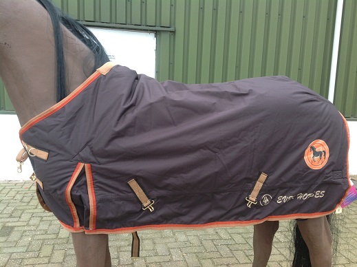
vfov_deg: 40.6
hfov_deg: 52.7
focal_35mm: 35
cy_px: 134
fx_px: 361
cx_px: 178
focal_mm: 4.28
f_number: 2.4
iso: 64
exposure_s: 1/60
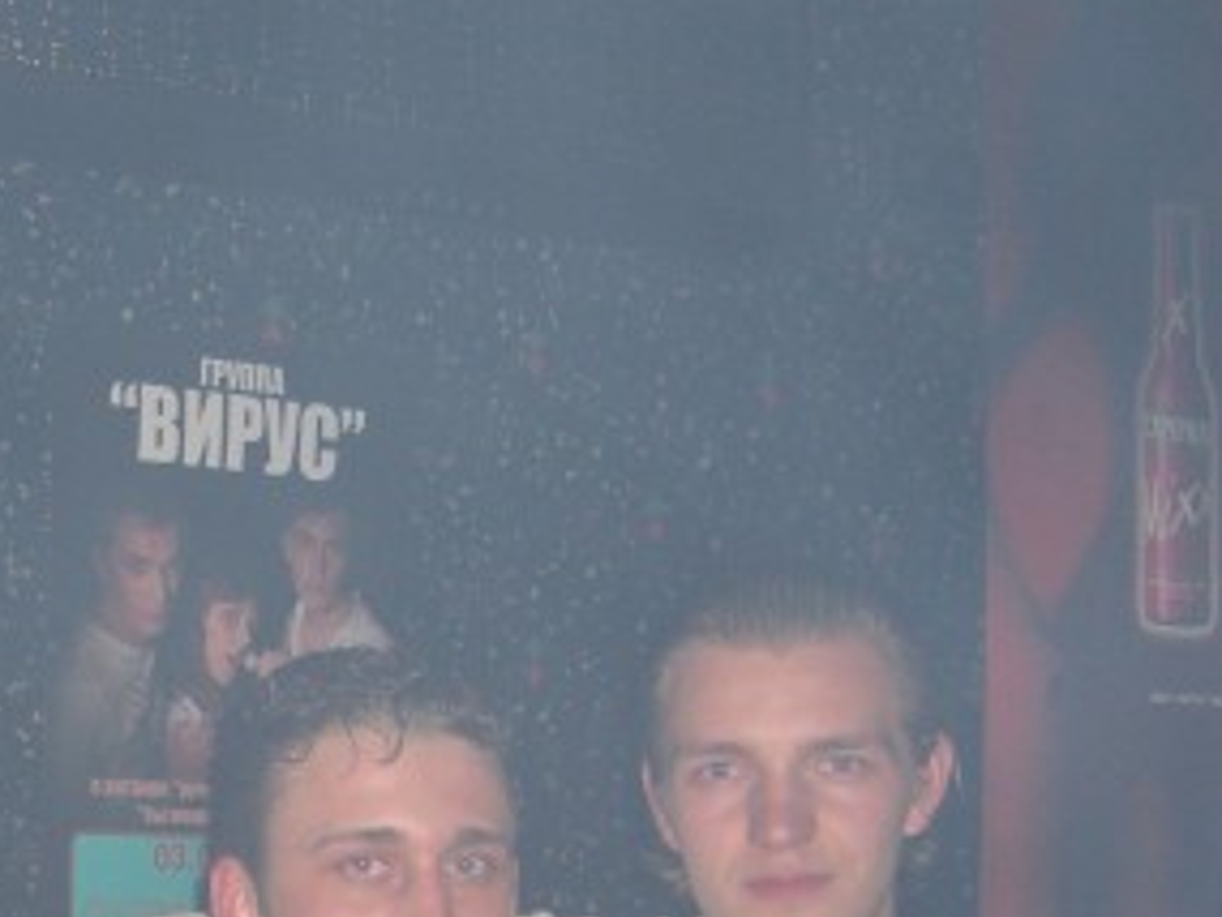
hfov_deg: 23.7
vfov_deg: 18.0
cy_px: 921
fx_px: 2825
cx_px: 103
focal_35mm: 80
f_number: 2.8
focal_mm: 7.9
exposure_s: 1/60
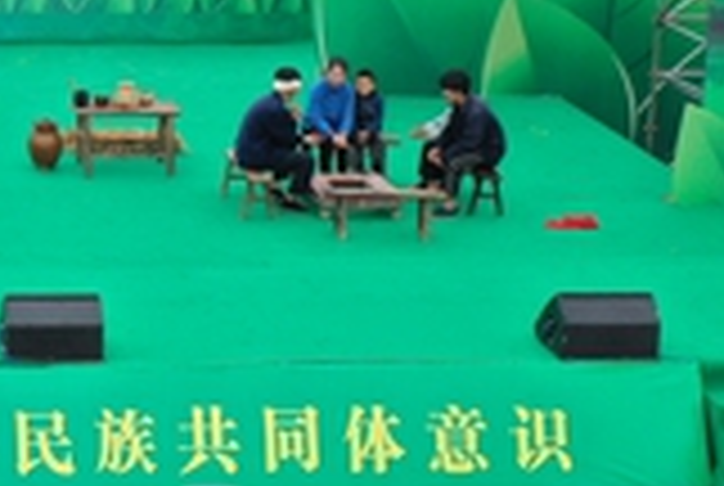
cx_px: -283
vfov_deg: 12.2
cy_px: -43
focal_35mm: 111
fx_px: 2236
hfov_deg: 17.0
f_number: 2.8
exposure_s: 1/400
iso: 100
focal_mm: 10.26
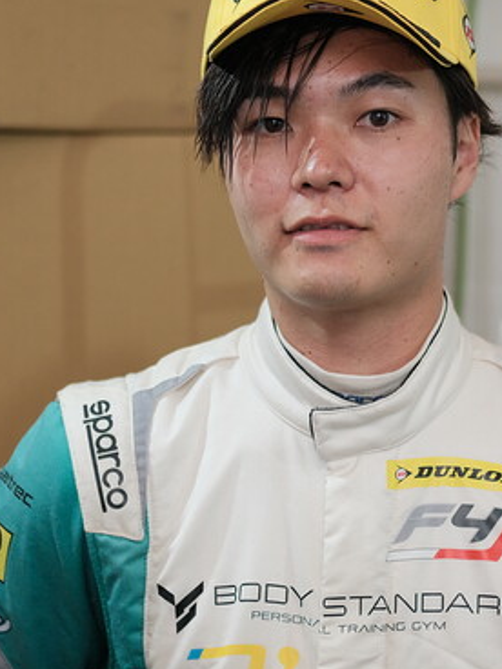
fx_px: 2726
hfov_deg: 10.5
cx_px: 342
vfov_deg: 14.0
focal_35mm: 141
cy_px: 344
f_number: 2
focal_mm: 50
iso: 800
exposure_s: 1/500
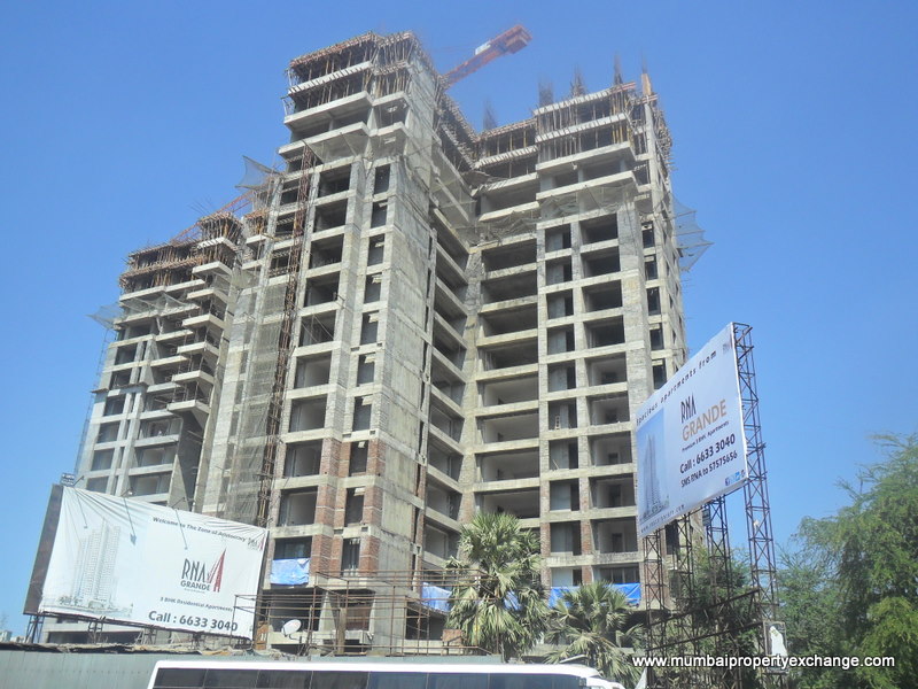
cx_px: 459
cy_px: 344
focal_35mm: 32
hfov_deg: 56.8
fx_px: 849
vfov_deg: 44.2
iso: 100
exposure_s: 1/1000
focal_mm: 5.7
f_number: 3.7
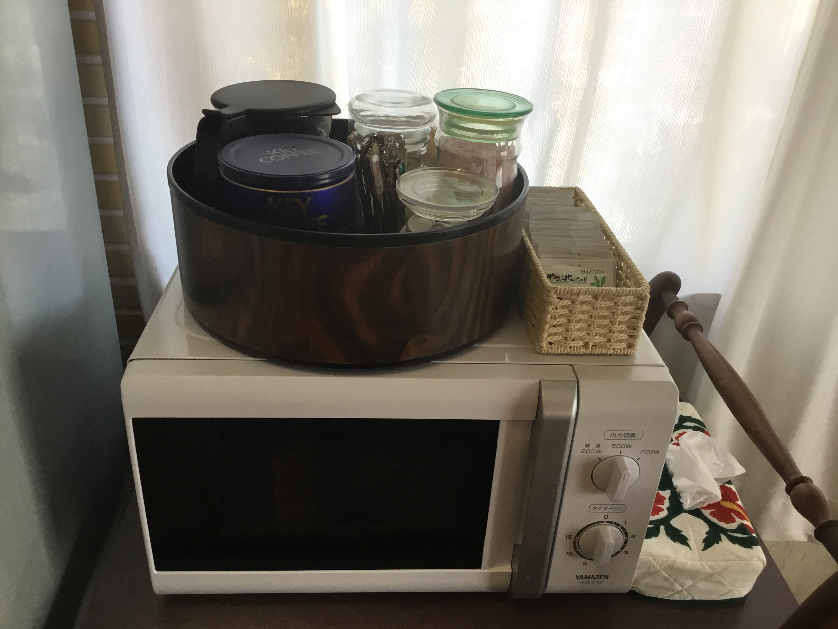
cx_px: 419
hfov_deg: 58.4
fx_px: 750
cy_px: 314
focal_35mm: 31
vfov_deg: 45.4
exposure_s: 1/40
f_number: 2.4
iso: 32
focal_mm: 3.3
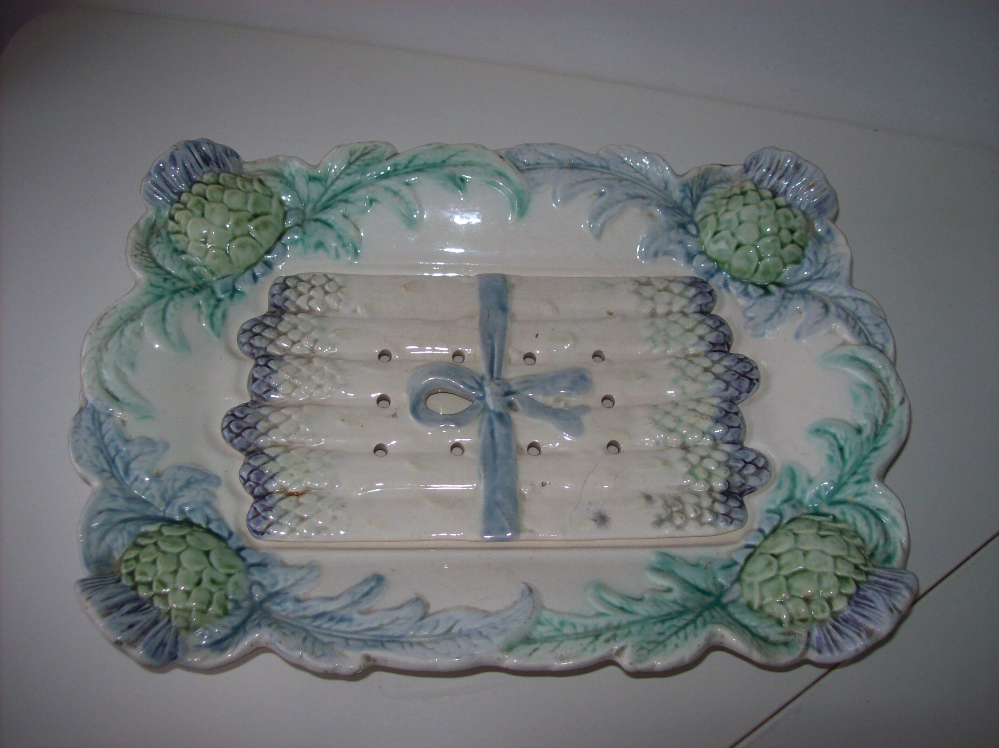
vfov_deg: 39.6
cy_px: 374
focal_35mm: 36
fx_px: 1039
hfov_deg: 51.4
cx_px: 500
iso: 80
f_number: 2.7
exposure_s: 1/64
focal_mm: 6
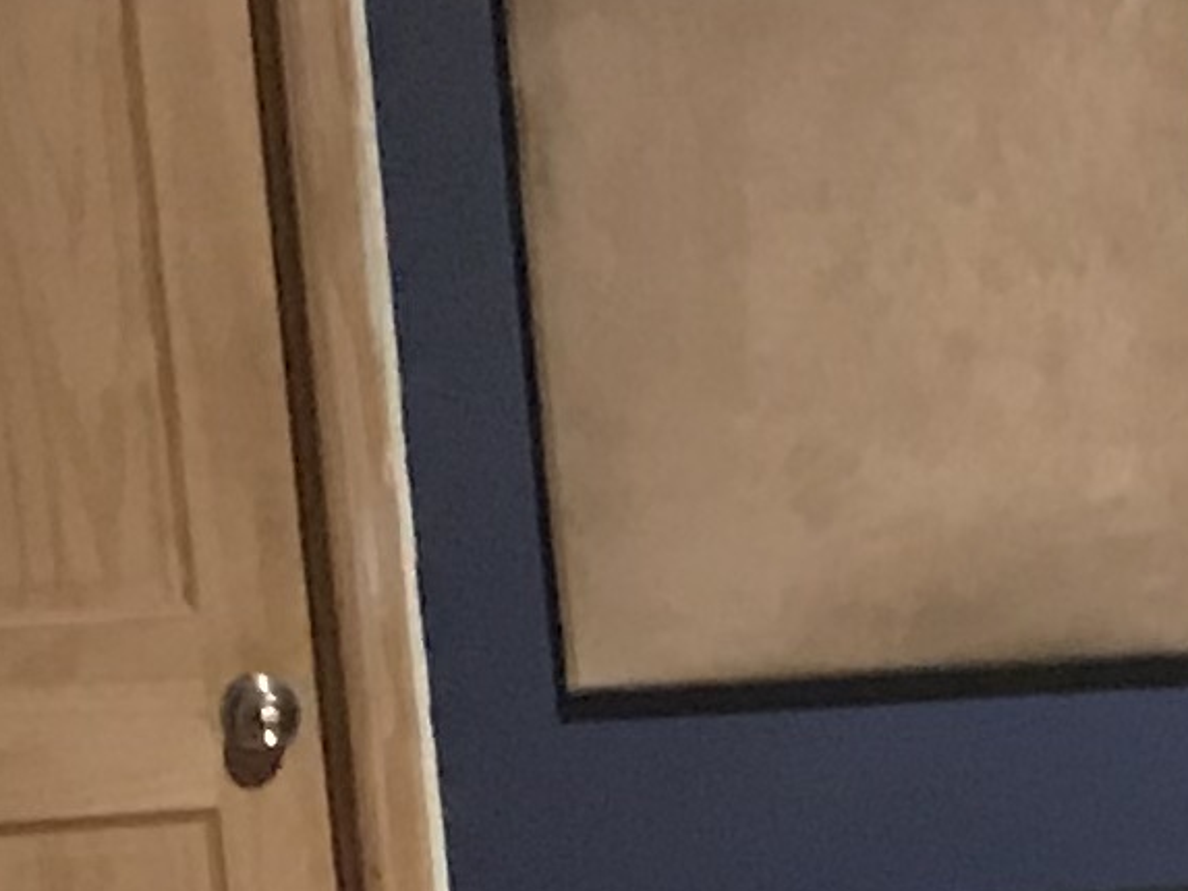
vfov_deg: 7.3
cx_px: 2509
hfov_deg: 9.3
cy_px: 1749
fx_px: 6762
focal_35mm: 197
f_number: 1.8
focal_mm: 3.99
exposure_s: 1/6
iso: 80
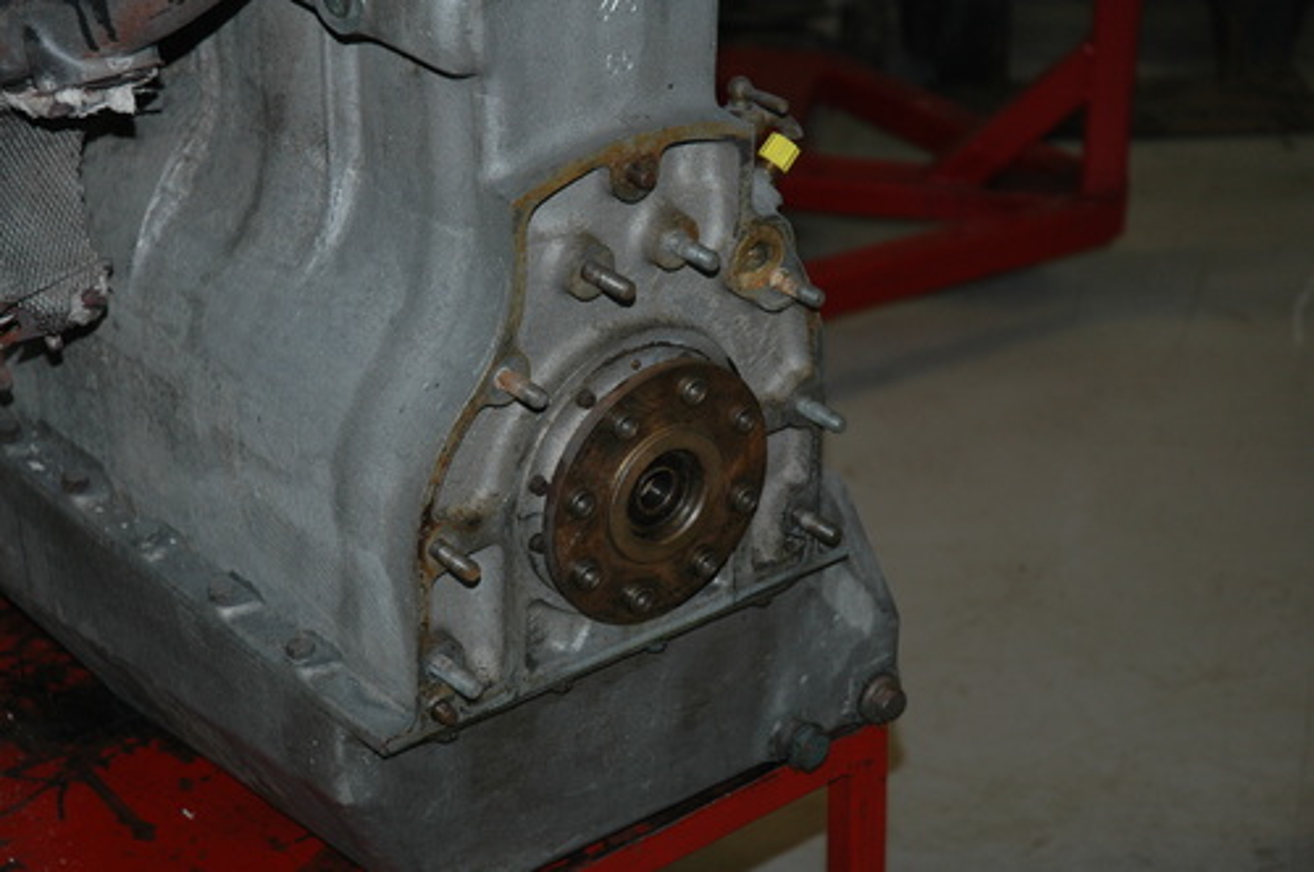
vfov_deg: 16.2
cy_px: 436
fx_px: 3062
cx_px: 657
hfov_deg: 24.2
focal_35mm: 84
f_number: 4.5
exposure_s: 1/60
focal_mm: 56
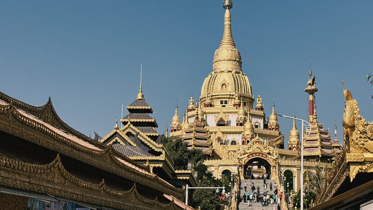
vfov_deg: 18.8
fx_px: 633
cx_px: 217
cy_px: 116
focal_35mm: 64
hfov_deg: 32.8
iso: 80
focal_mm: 6.76
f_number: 1.78
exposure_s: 1/7143
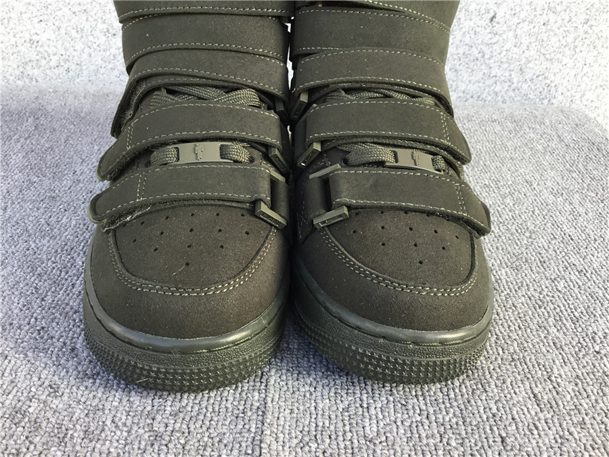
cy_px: 228
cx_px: 304
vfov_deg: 45.4
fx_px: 545
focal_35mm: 31
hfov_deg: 58.4
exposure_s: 1/100
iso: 32
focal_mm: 3.3
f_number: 2.4
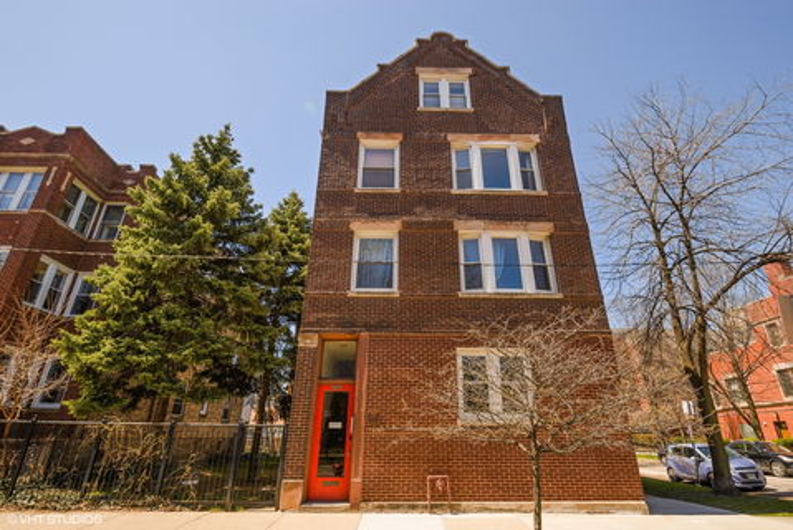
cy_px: 265
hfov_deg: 93.2
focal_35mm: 17
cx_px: 396
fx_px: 375
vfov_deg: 70.5
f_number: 8
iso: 200
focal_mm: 17
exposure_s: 1/250
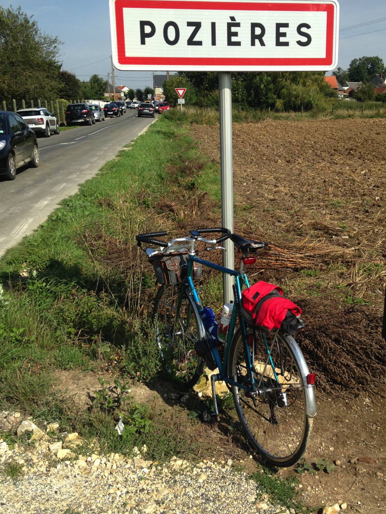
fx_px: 639
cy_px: 233
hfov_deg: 33.5
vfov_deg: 43.8
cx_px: 226
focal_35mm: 43
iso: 50
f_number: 2.4
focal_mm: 4.12
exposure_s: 1/1748
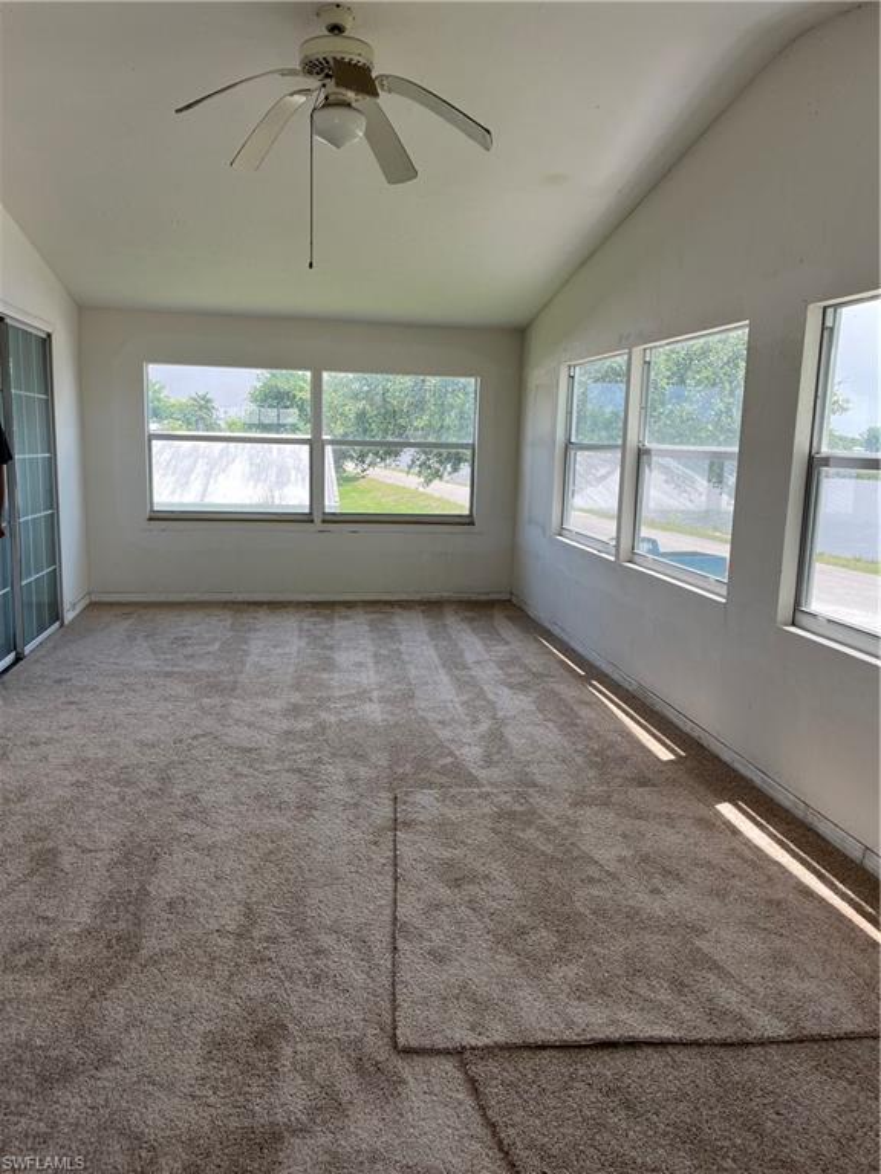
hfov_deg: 53.1
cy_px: 587
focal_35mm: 26
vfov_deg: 67.3
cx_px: 440
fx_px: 882
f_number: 1.6
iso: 50
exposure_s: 1/510
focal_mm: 5.1
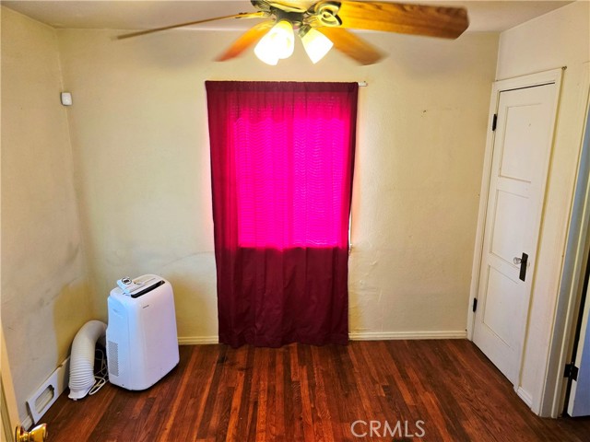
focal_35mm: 23
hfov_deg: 73.9
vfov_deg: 58.9
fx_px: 392
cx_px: 295
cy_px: 221
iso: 100
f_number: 1.7
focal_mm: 6.3
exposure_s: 1/120
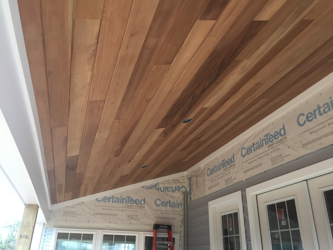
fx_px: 279
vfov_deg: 48.2
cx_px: 166
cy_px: 125
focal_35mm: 29
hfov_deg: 61.7
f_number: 2.2
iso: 40
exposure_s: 1/30
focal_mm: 4.15
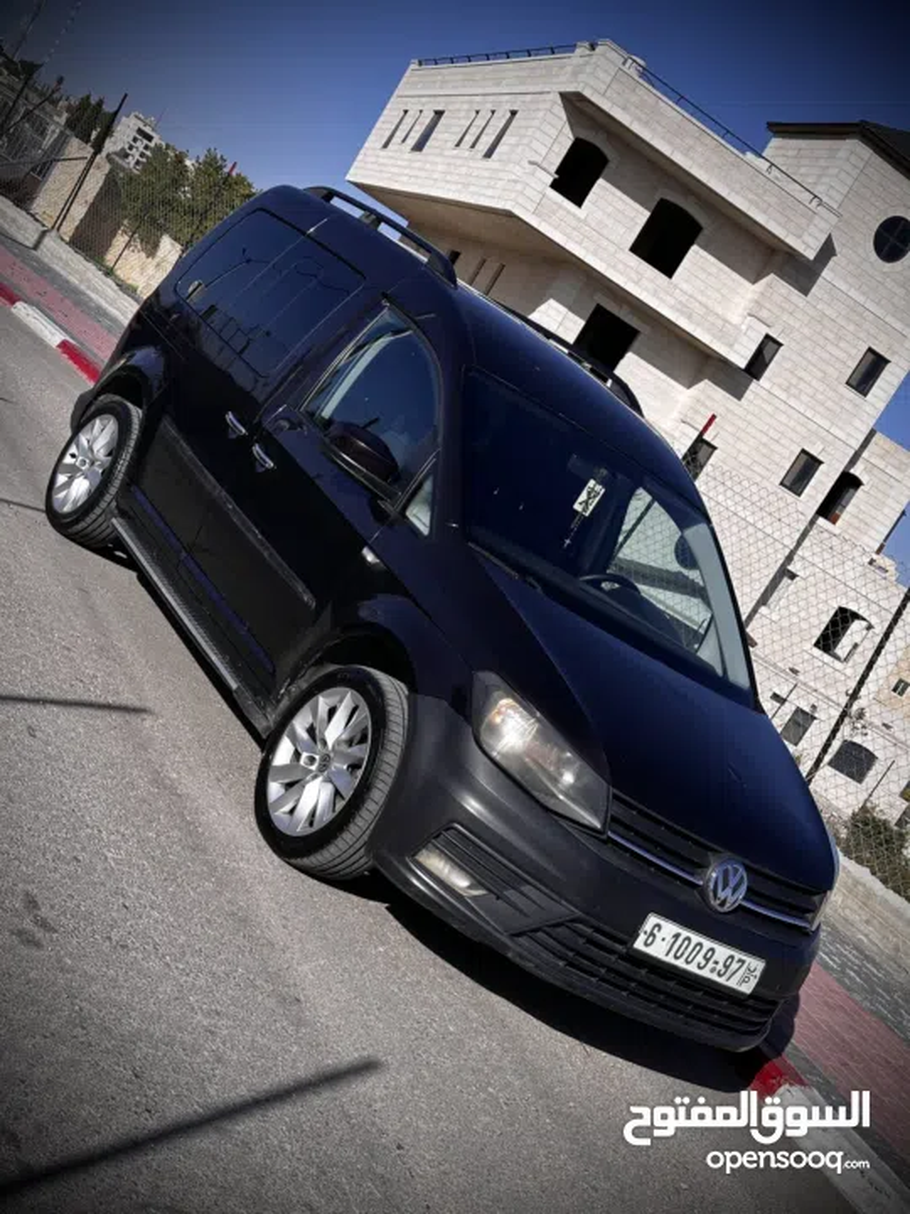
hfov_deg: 30.3
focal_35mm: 48
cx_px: 455
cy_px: 607
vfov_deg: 39.7
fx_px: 1682
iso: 64
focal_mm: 6.86
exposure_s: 1/5263
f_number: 1.78
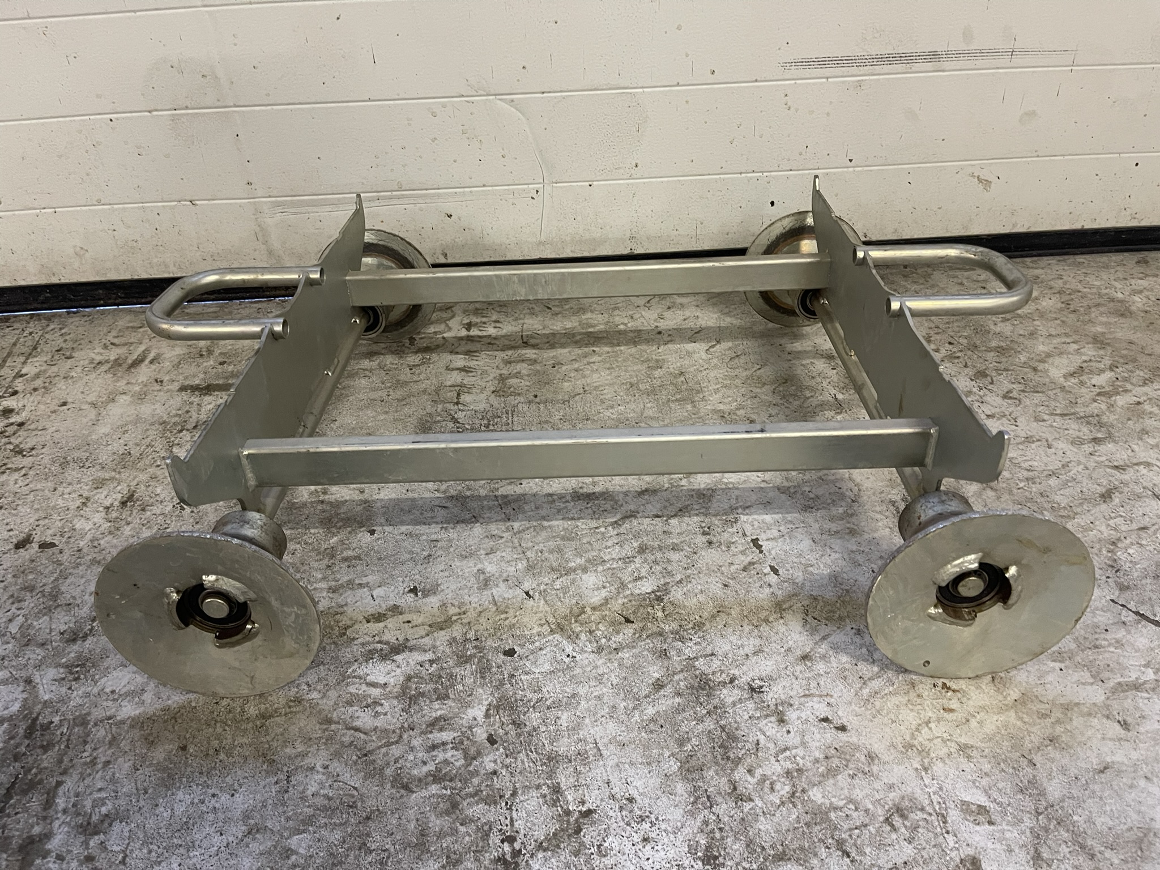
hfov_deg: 69.4
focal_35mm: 25
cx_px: 580
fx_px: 838
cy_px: 435
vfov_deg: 54.9
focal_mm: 5.1
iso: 320
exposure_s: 1/50
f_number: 1.6
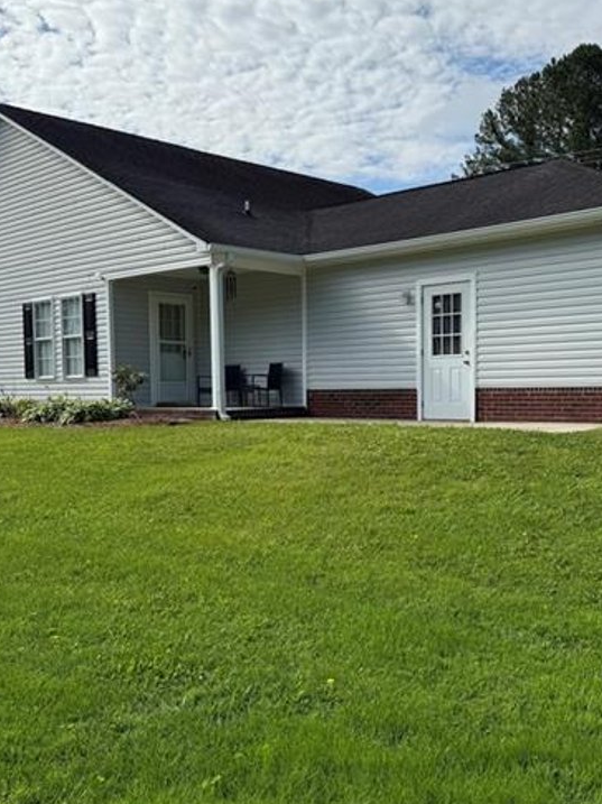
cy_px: 427
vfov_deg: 49.0
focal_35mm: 38
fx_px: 882
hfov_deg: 37.6
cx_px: 355
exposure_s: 1/6173
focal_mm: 6.76
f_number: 1.78
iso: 80
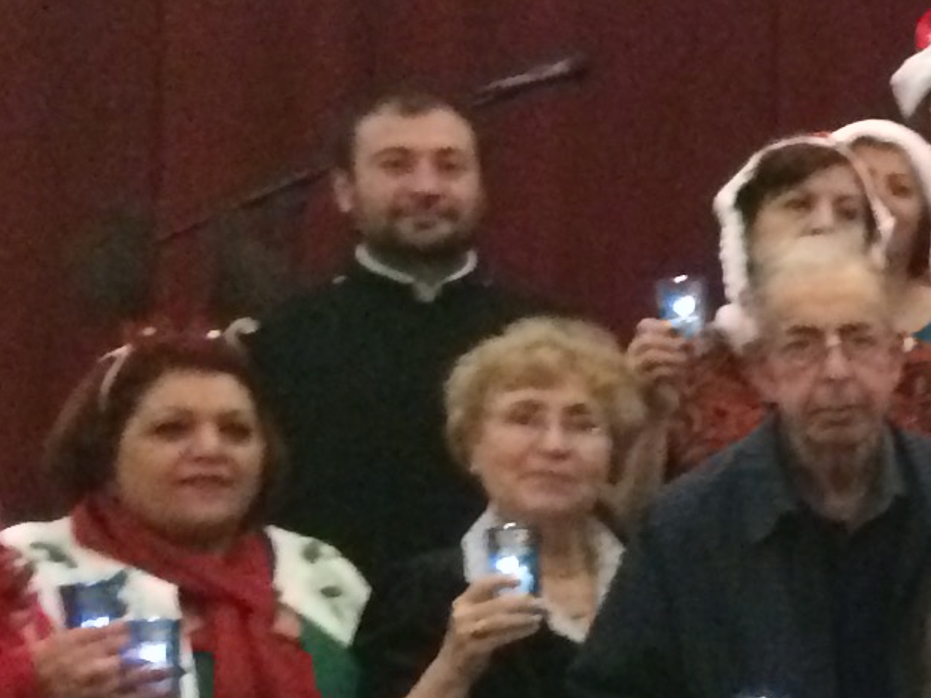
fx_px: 4087
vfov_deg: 9.7
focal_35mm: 152
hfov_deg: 11.3
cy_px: 604
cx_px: 2043
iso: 400
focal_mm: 4.15
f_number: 2.2
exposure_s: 1/15
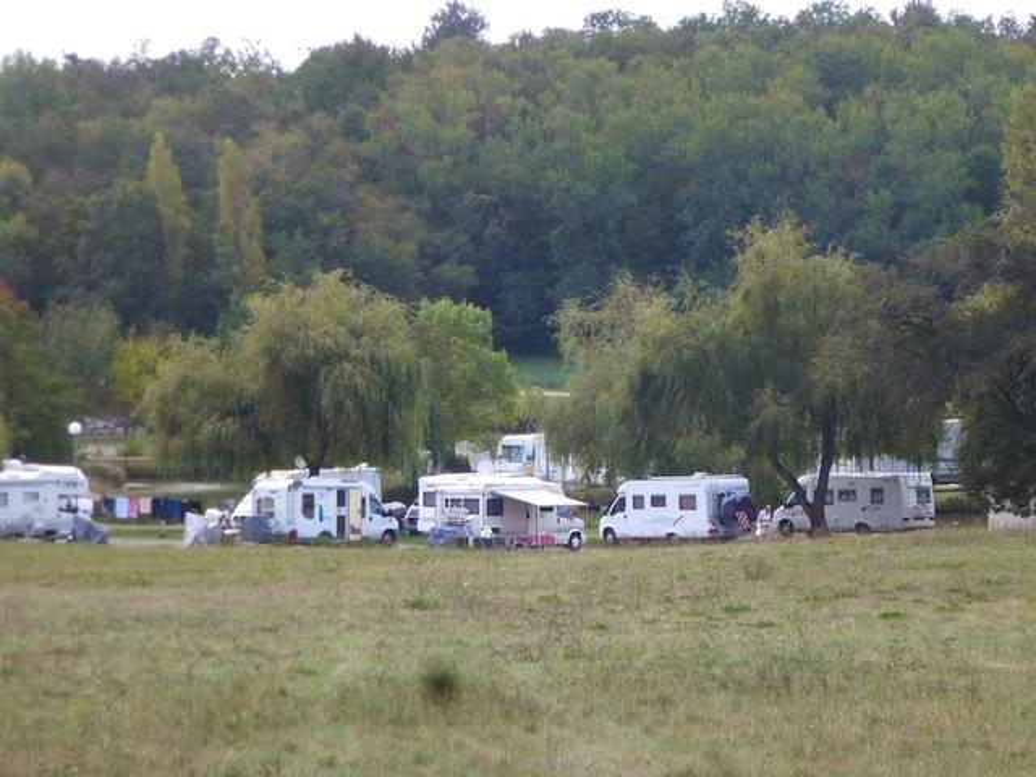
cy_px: 388
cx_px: 518
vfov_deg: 8.0
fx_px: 5537
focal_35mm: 185
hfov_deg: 10.7
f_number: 5.4
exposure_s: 1/160
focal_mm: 30.1
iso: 100
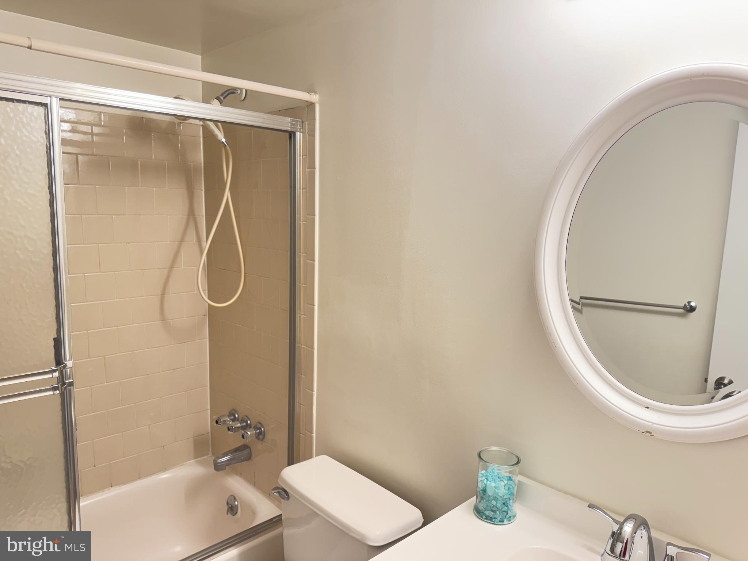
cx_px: 374
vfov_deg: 56.8
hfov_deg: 71.6
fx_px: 519
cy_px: 280
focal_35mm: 24
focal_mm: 6.76
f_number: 1.78
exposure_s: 1/120
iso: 200
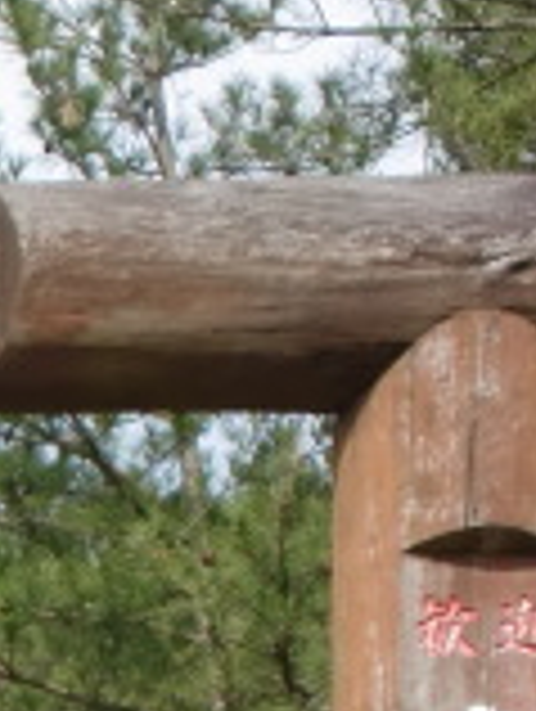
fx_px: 3830
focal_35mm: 186
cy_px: 909
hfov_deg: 7.6
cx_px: -653
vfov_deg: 10.4
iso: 64
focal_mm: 8.44
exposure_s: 1/640
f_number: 3.6
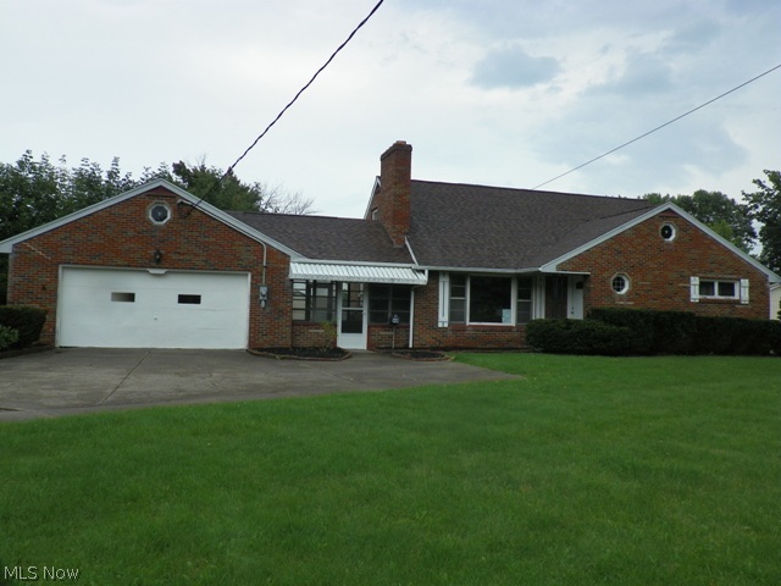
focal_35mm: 32
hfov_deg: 56.8
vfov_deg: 44.2
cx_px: 390
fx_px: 722
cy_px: 293
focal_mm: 5.7
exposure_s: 1/500
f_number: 4
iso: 64
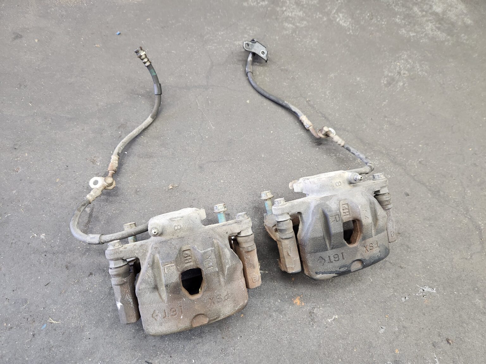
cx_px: 243
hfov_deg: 73.9
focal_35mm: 23
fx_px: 323
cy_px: 182
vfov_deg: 58.9
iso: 250
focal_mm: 5.4
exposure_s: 1/120
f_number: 1.8
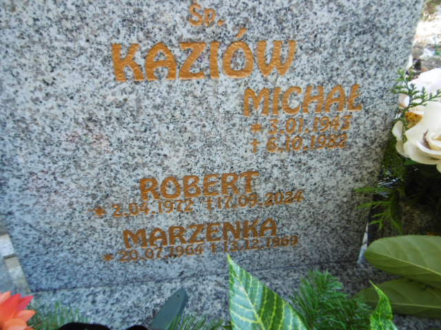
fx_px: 306
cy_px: 165
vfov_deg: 56.8
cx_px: 220
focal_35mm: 24
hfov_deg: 71.6
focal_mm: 4.3
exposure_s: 1/60
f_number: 3.1
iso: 100
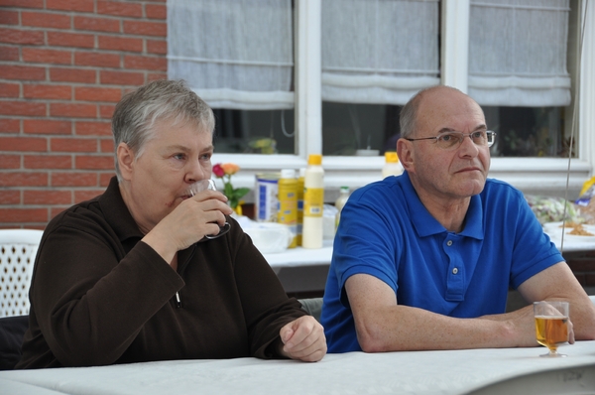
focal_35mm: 105
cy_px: 198
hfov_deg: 19.5
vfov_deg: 13.0
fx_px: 1733
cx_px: 298
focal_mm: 70
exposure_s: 1/125
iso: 200
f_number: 5.6
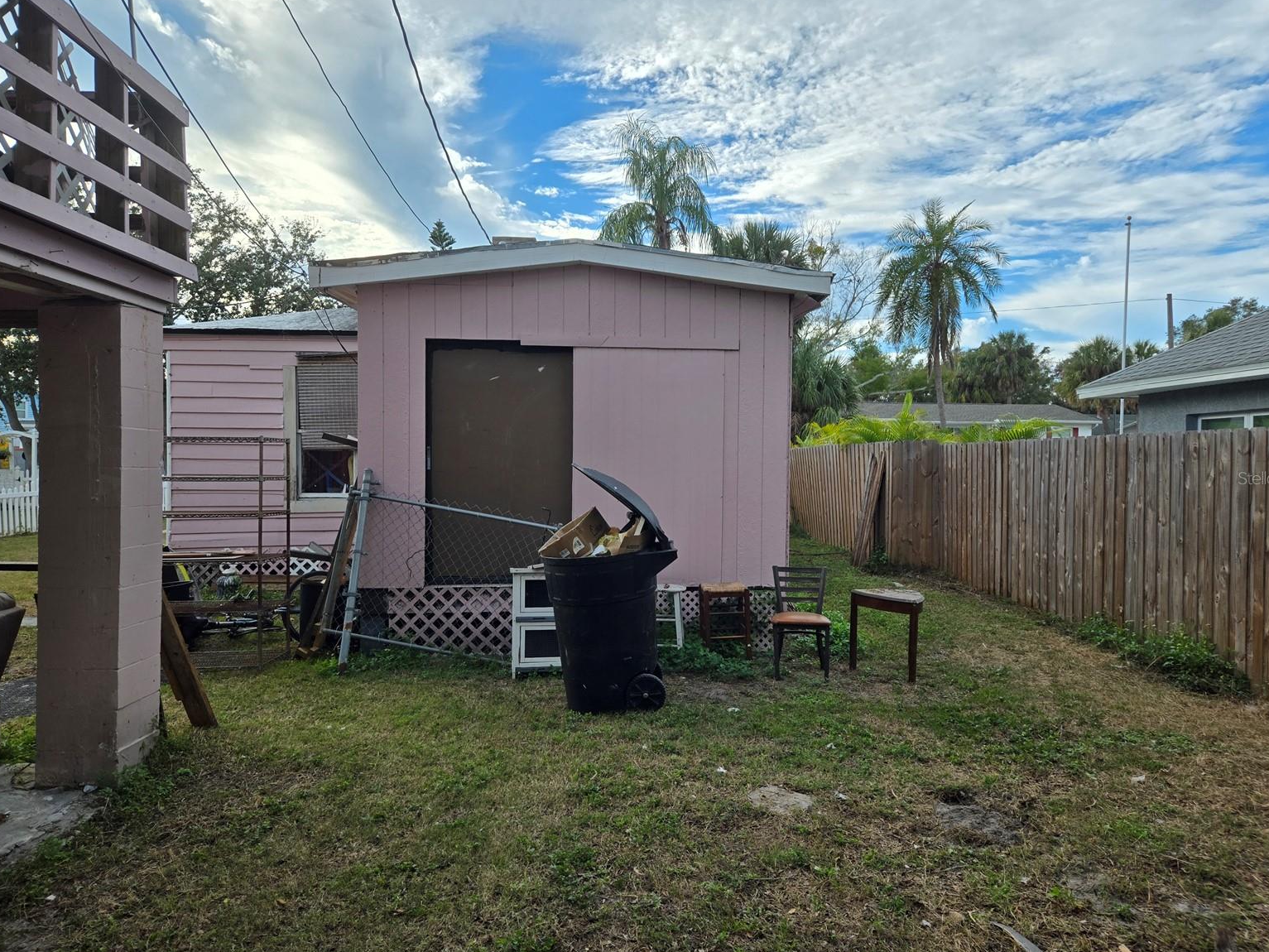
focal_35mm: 24
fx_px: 880
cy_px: 478
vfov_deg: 56.8
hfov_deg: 71.6
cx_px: 654
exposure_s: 1/1145
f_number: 1.8
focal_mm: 5.4
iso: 25
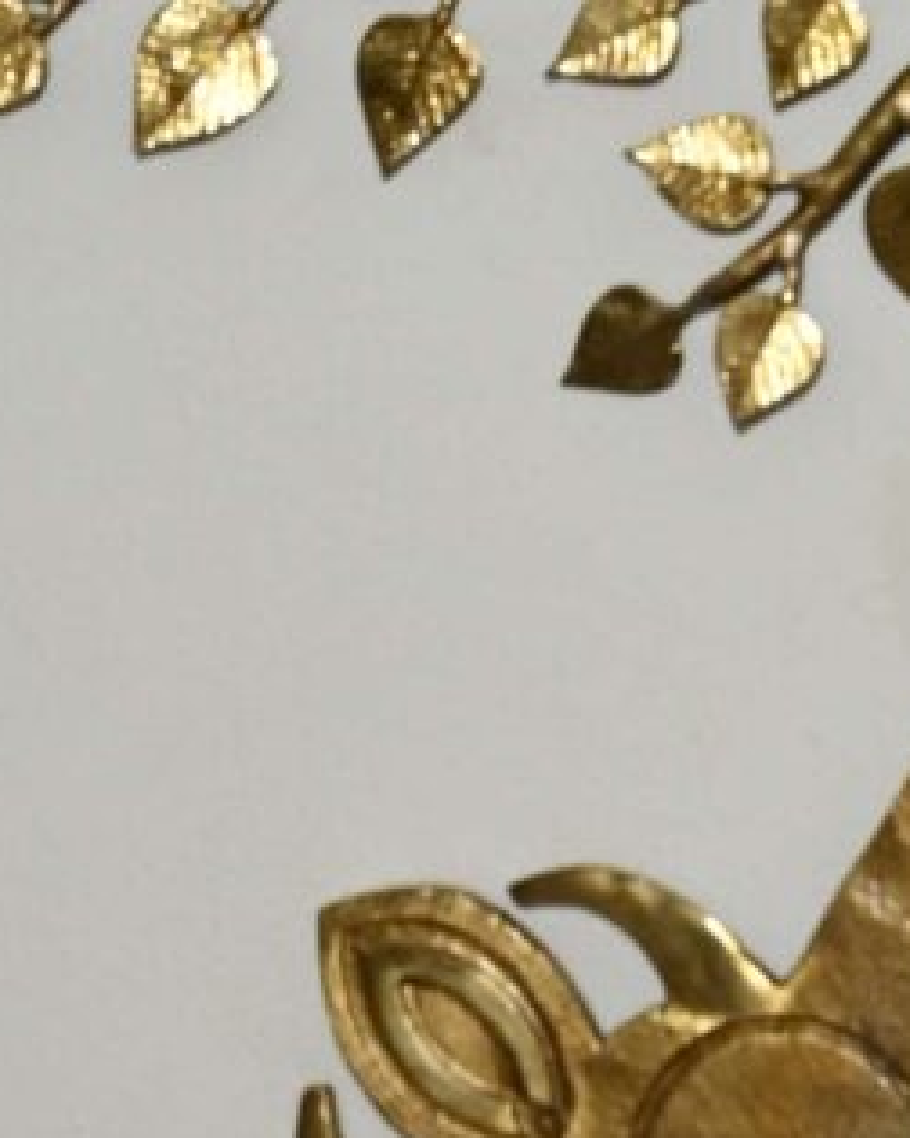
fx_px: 9494
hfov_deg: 5.3
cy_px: 1037
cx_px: 2298
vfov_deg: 6.8
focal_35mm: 282
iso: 400
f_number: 6.3
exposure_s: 1/160
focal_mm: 37
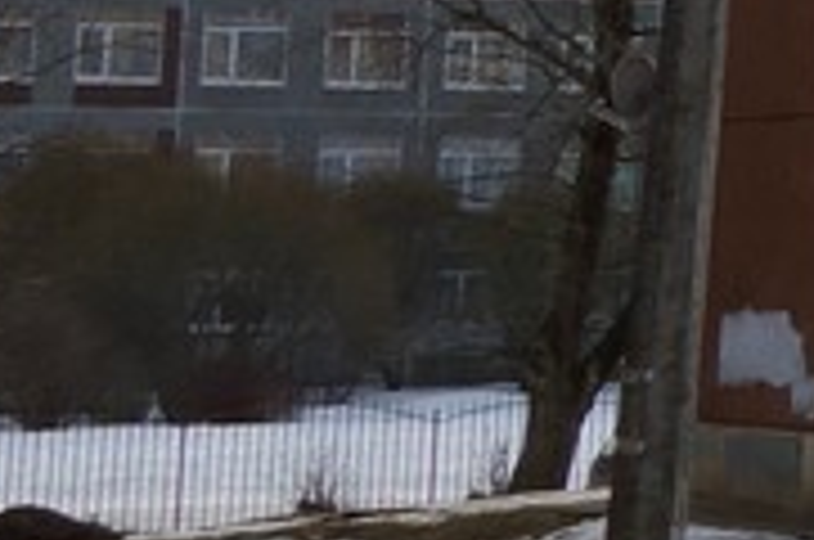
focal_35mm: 217
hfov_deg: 7.5
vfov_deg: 6.2
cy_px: -326
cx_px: 2937
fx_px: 4898
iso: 125
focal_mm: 10.4
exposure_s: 1/320
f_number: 5.6
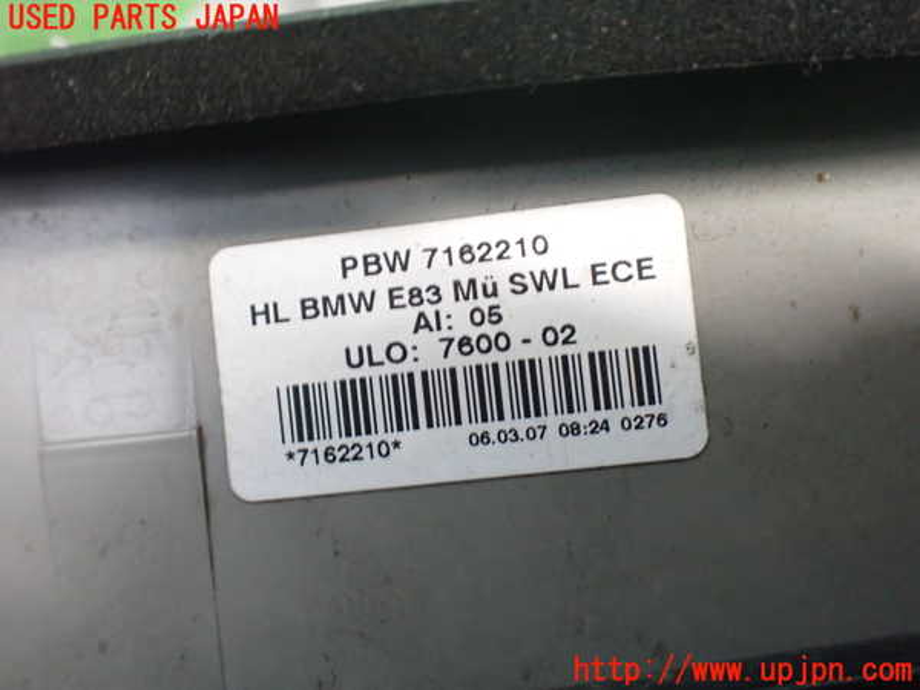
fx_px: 797
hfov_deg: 60.0
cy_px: 345
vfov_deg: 46.8
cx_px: 460
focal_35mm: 30
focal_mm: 5.4
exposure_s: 1/30
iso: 1000
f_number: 2.3
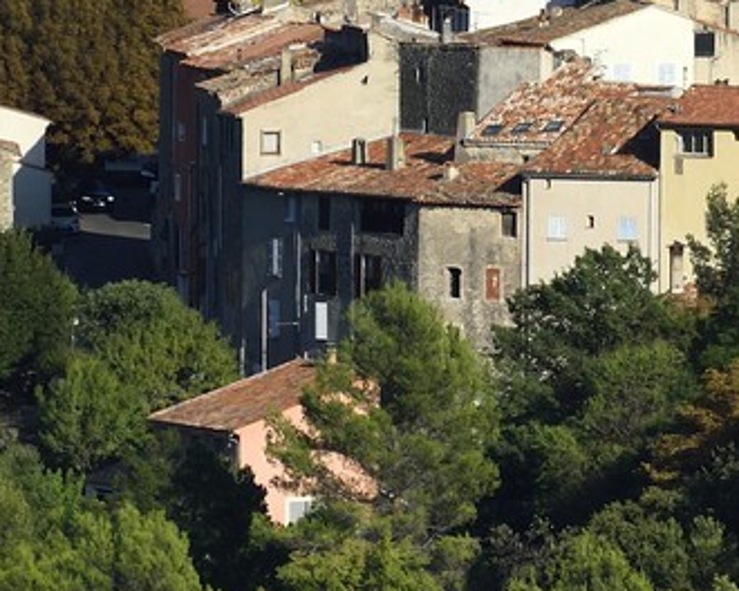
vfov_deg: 1.7
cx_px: 1736
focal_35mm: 910
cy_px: 27
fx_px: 19903
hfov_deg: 2.1
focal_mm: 200
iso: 200
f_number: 11
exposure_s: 1/250
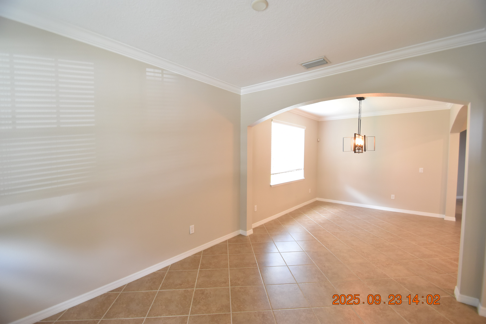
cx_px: 243
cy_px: 162
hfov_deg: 100.4
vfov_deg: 77.3
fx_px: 202
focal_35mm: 15
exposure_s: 1/30
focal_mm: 10
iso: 800
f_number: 3.5
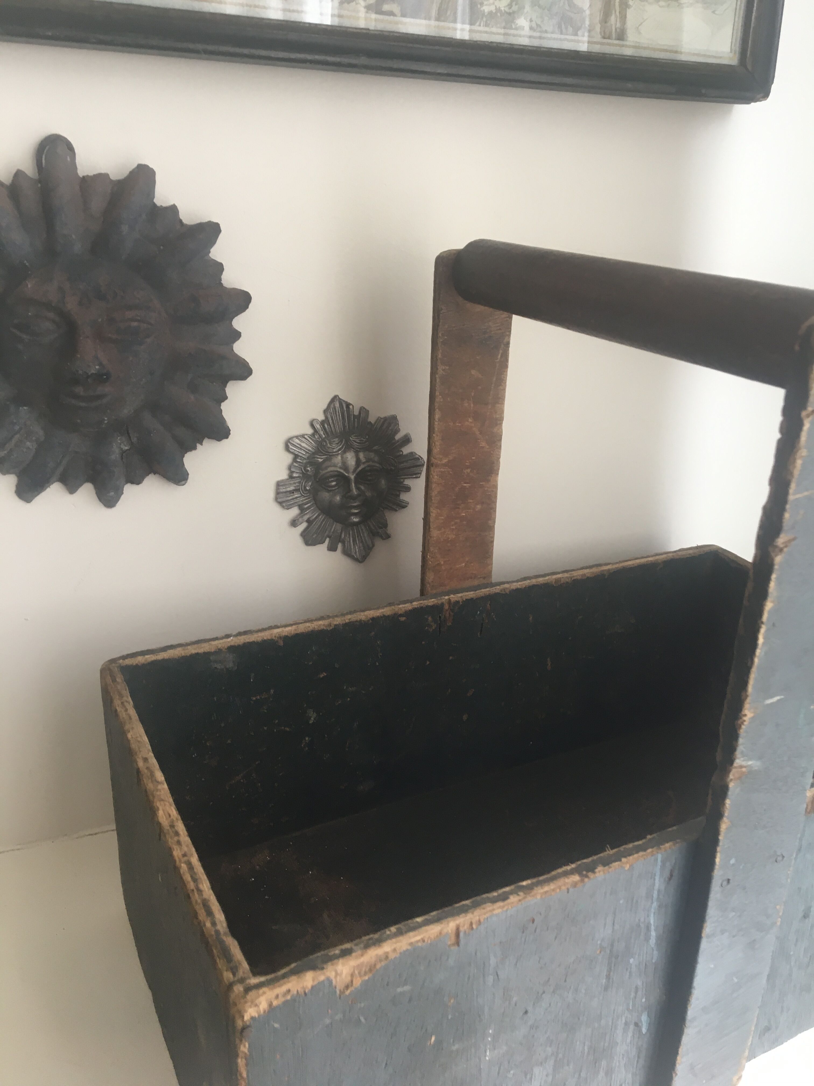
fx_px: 909
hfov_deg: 48.2
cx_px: 407
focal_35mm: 29
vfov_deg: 61.7
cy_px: 543
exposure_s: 1/33
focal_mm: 4.15
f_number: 2.2
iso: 64
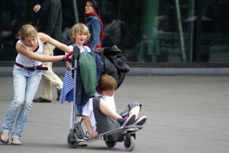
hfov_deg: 4.6
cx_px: 114
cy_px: 76
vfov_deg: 3.1
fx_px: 2864
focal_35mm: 450
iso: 250
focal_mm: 300
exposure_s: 1/500
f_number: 5.6
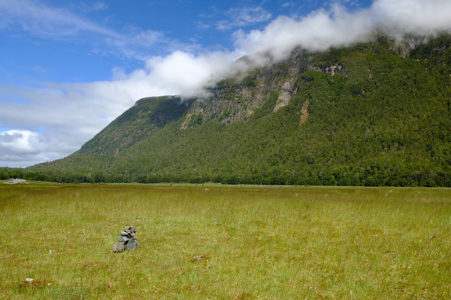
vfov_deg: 47.9
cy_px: 150
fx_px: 338
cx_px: 226
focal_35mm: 27
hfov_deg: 67.4
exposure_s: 1/20
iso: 200
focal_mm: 18
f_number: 22
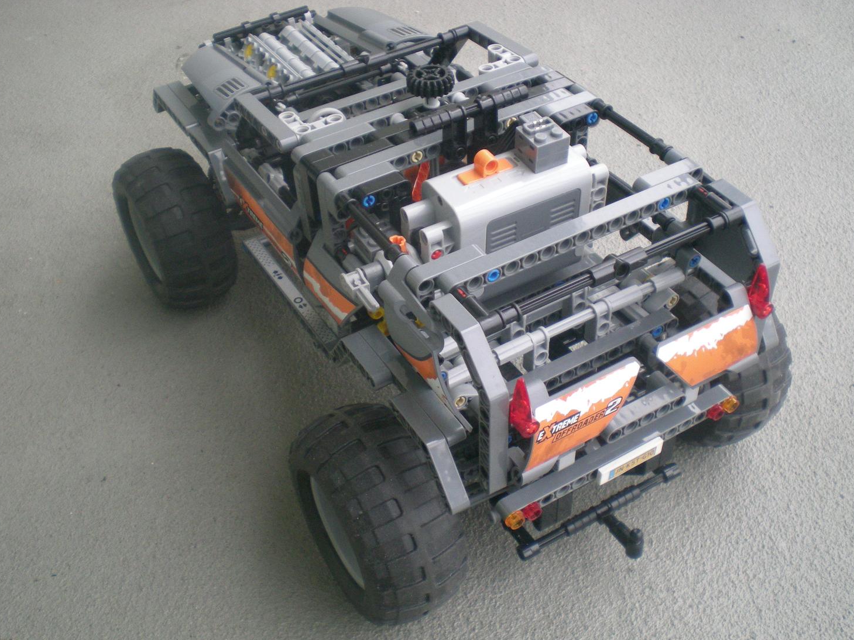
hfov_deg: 46.8
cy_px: 314
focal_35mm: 40
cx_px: 431
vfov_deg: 36.0
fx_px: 987
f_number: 3.1
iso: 200
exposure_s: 1/39.2
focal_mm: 6.3
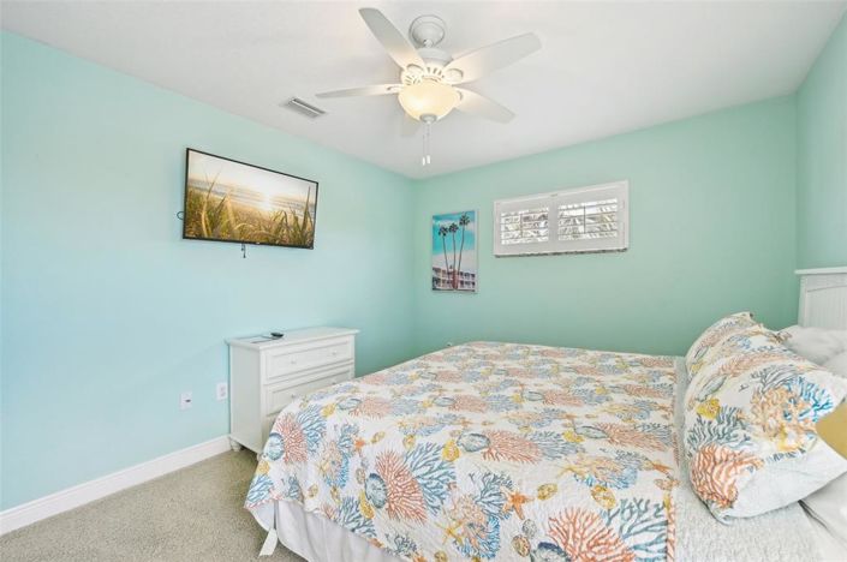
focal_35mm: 14
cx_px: 424
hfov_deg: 104.3
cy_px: 281
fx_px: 329
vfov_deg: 81.0
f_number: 8
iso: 400
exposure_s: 1/80
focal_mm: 14
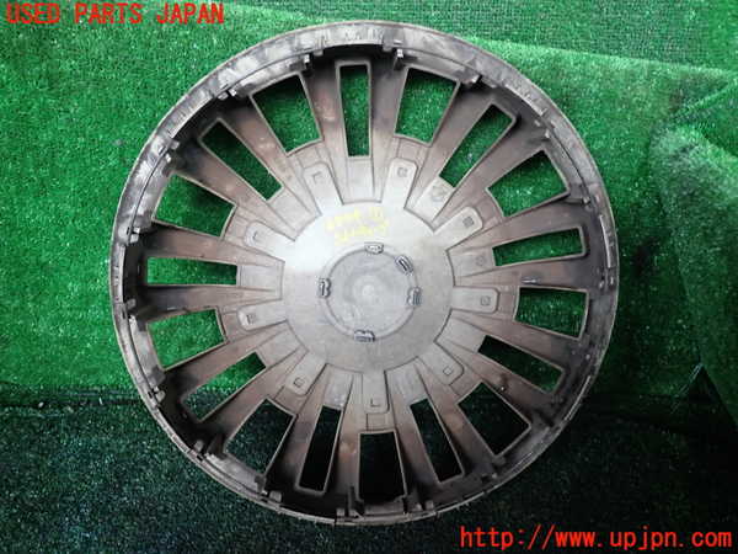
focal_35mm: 25
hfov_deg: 69.4
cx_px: 369
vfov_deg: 54.9
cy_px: 277
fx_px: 533
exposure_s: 1/30
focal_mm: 4.5
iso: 250
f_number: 2
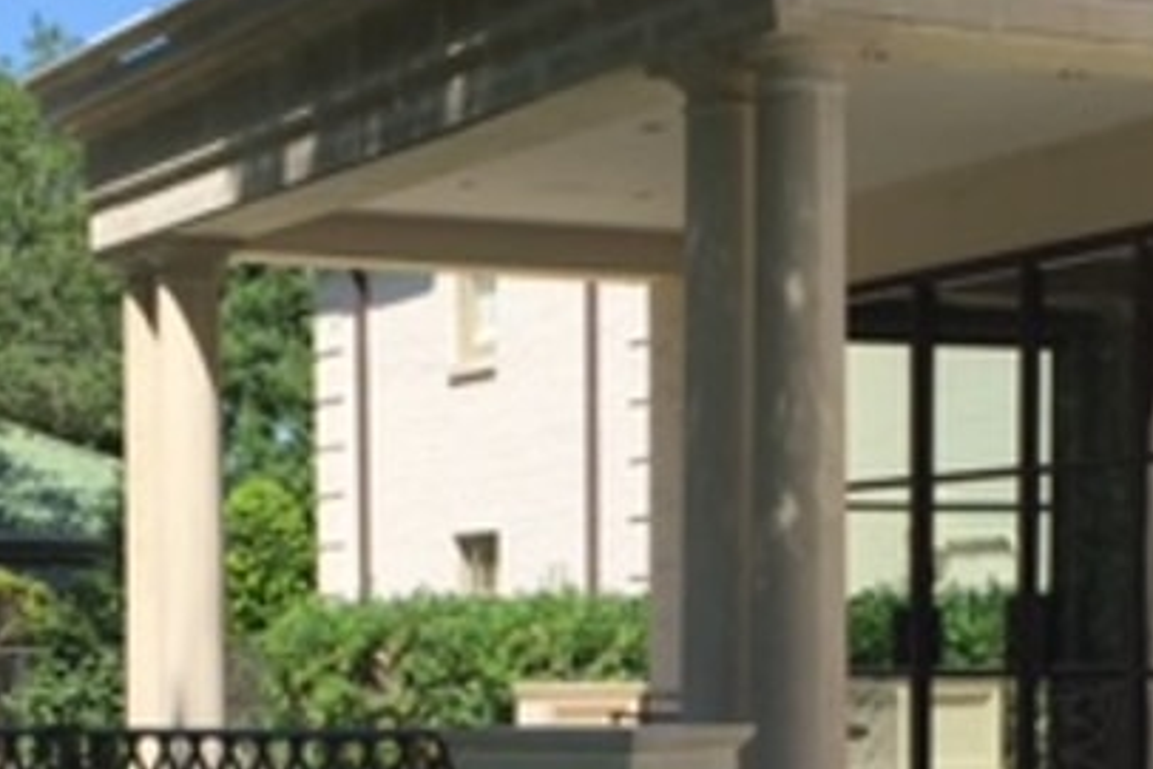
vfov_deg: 13.4
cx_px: 677
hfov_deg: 20.6
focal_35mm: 99
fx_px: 3172
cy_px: 965
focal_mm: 4.15
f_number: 2.2
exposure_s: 1/1276
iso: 32
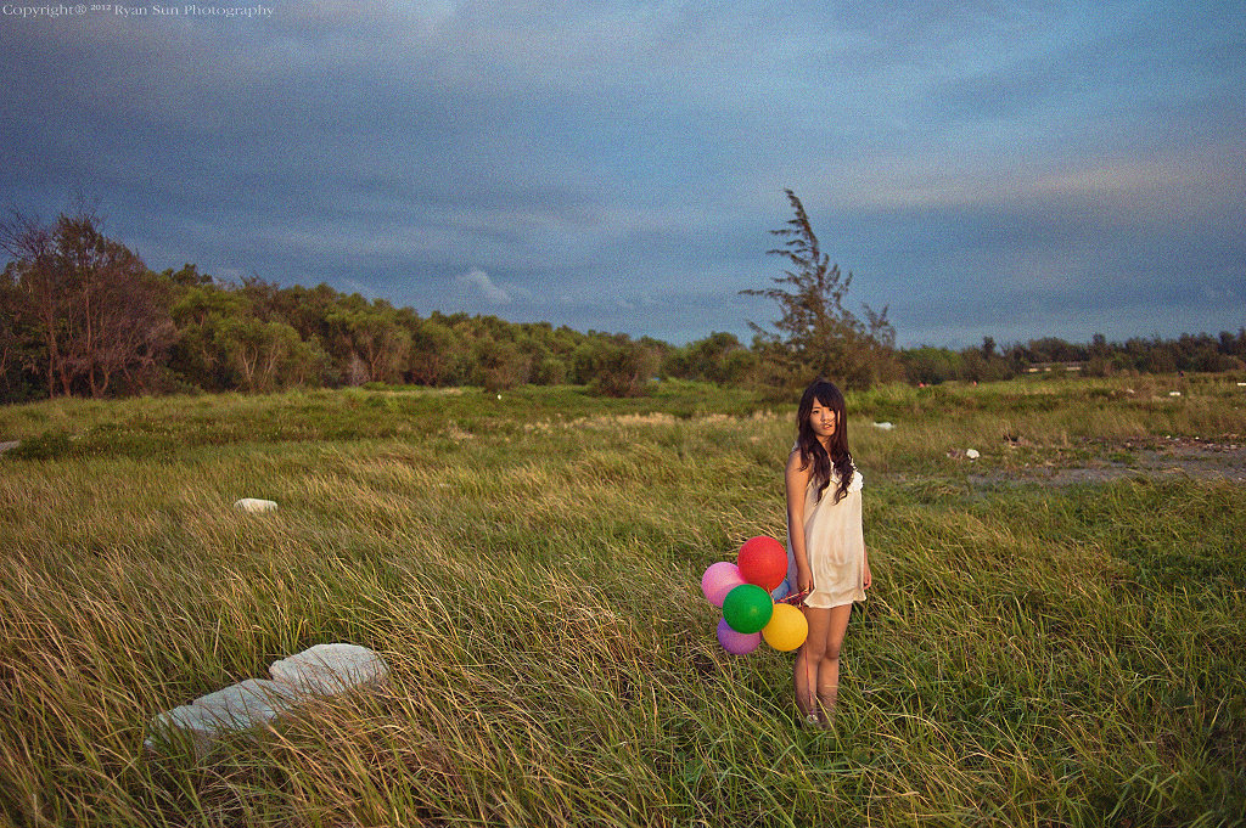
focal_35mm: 35
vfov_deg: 37.8
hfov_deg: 54.5
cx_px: 623
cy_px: 414
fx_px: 1210
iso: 100
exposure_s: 1/500
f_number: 2.2
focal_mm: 35
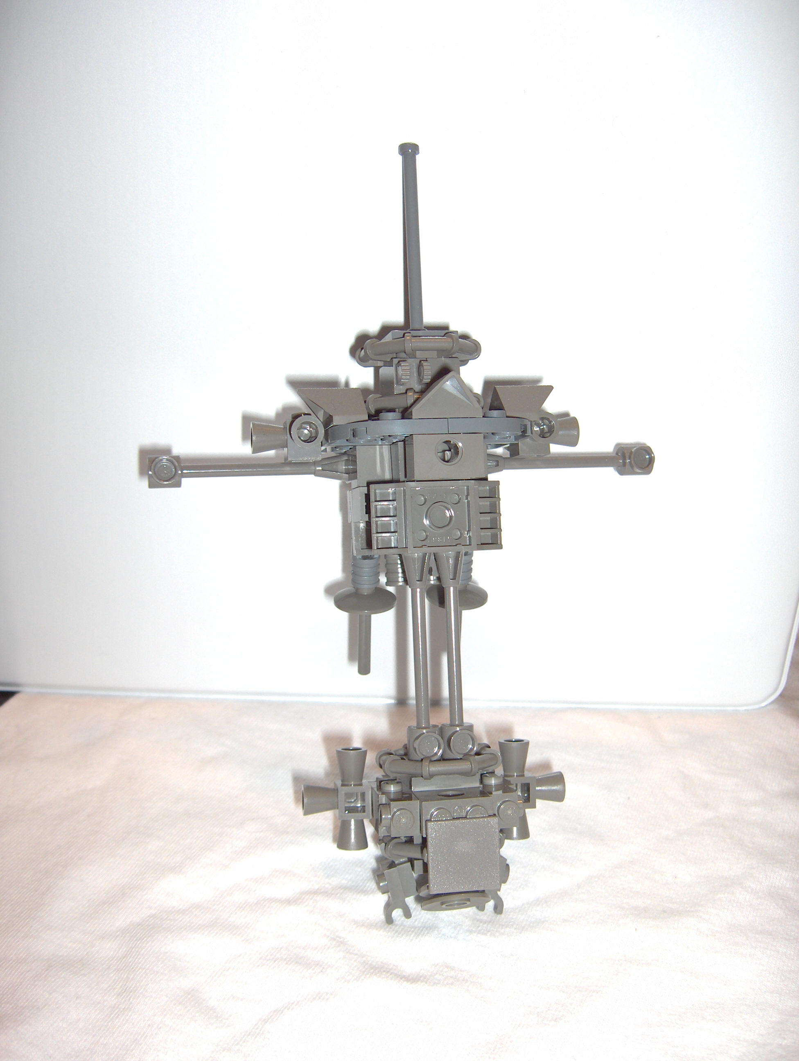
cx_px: 400
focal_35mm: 39
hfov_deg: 36.9
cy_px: 530
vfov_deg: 47.8
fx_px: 1197
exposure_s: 1/60
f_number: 4.8
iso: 100
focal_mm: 8
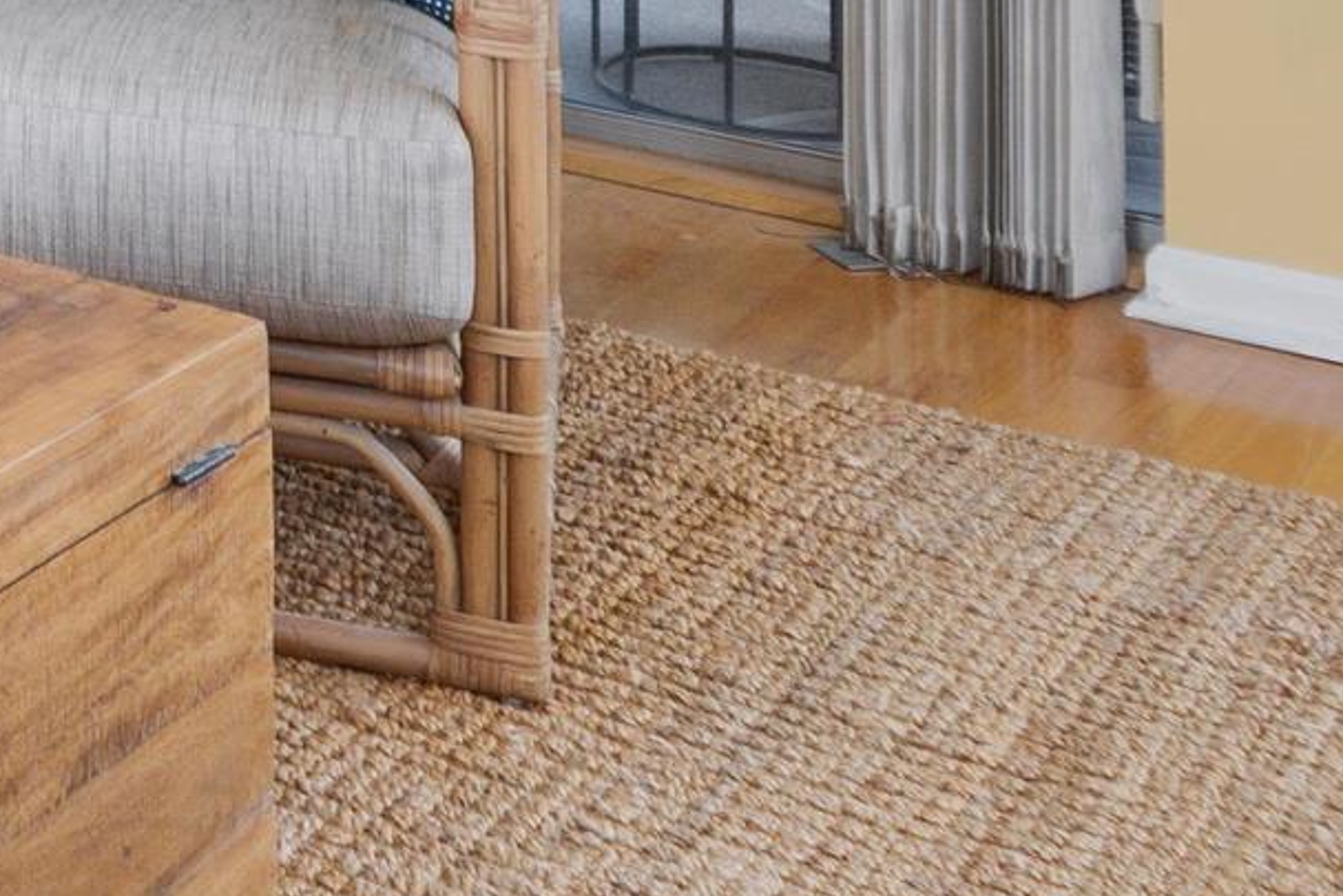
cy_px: -814
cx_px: -777
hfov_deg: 20.6
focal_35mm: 81
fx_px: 3022
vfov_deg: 14.4
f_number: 4.8
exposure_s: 1/40
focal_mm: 11
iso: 100
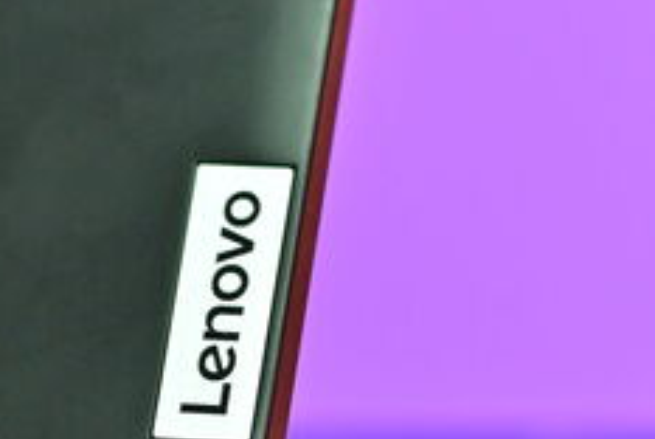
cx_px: 194
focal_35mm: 266
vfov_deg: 5.2
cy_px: 405
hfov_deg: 7.7
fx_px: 4846
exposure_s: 1/160
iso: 400
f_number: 2.8
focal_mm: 50
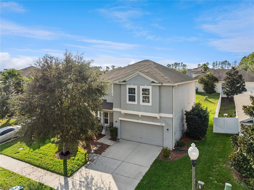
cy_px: 95
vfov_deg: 56.7
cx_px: 127
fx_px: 176
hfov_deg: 71.6
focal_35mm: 24
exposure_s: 1/2000
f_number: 2.8
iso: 400
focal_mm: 12.29
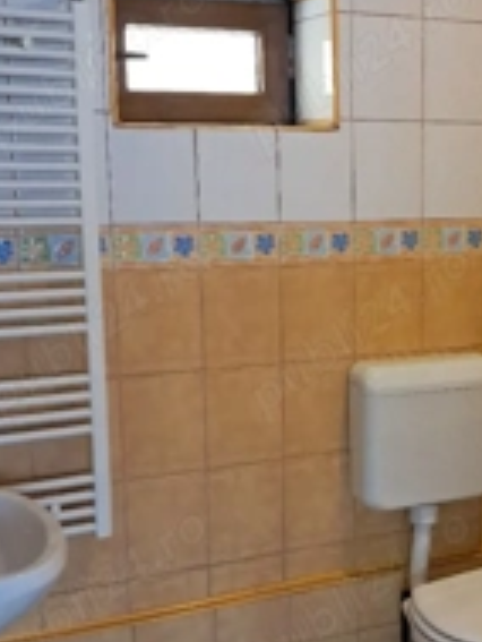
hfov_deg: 25.0
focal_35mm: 57
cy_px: 370
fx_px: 1057
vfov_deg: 33.7
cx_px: 428
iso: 500
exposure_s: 1/50
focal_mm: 4
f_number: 1.8
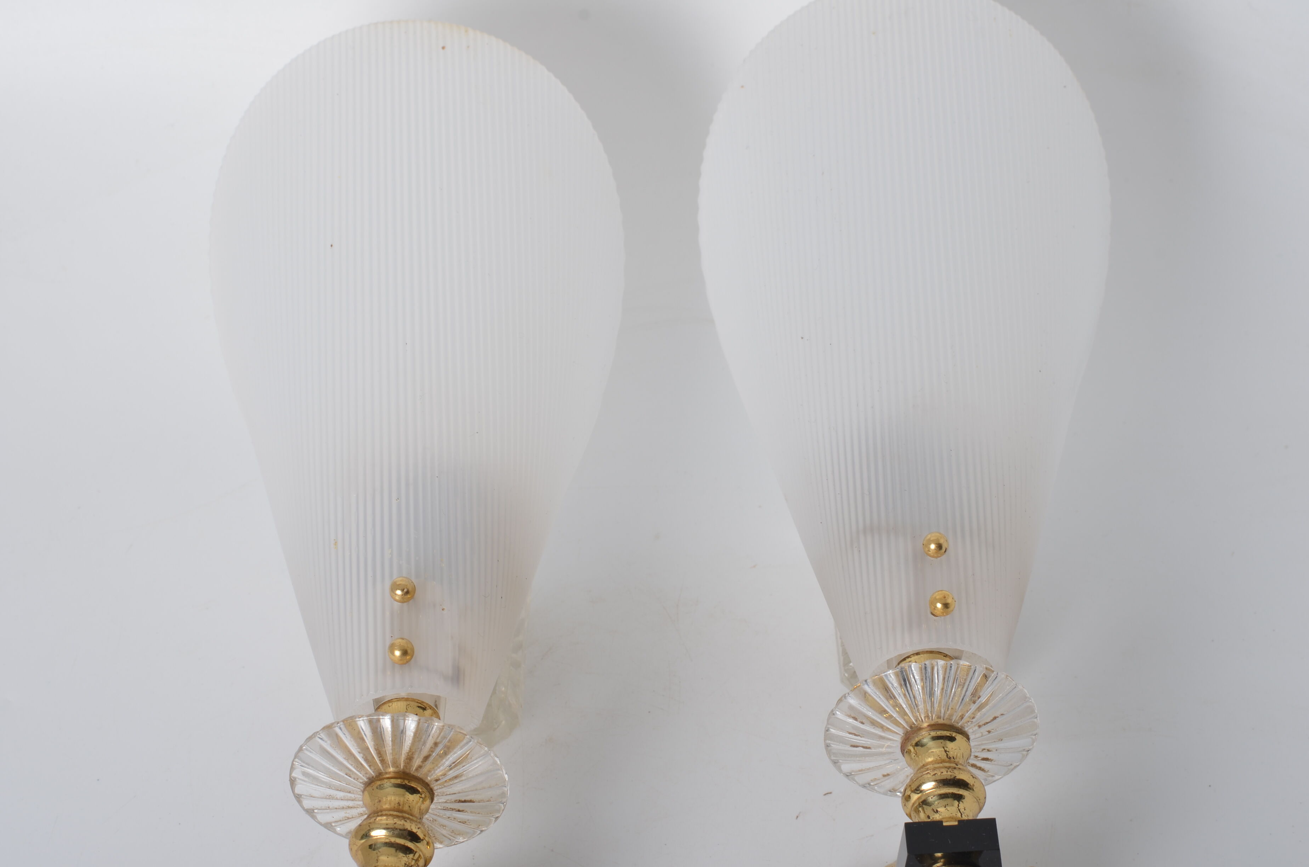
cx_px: 654
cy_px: 434
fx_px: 2721
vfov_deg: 18.1
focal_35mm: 75
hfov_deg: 27.0
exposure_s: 1/125
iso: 100
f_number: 11
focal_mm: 50
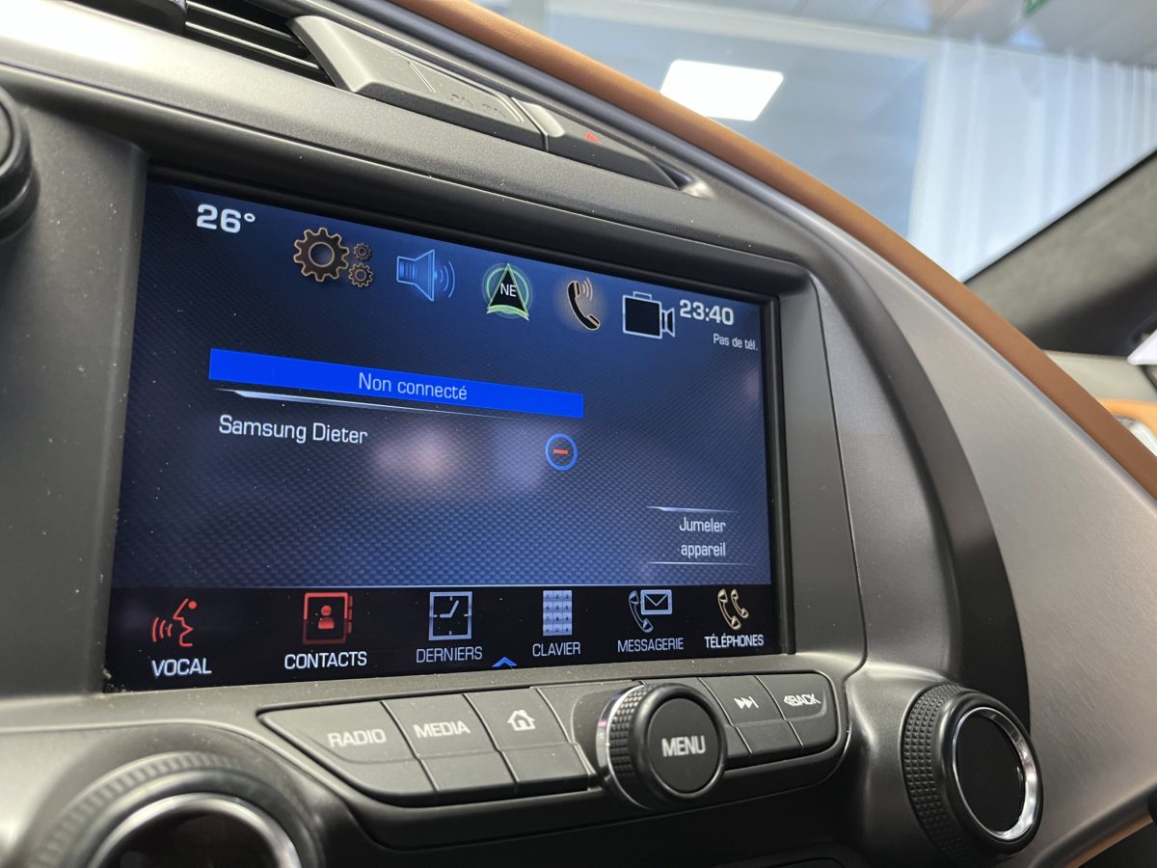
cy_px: 434
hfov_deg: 67.3
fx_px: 869
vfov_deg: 53.1
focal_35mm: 26
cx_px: 578
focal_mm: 5.1
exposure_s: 1/33
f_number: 1.6
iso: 400
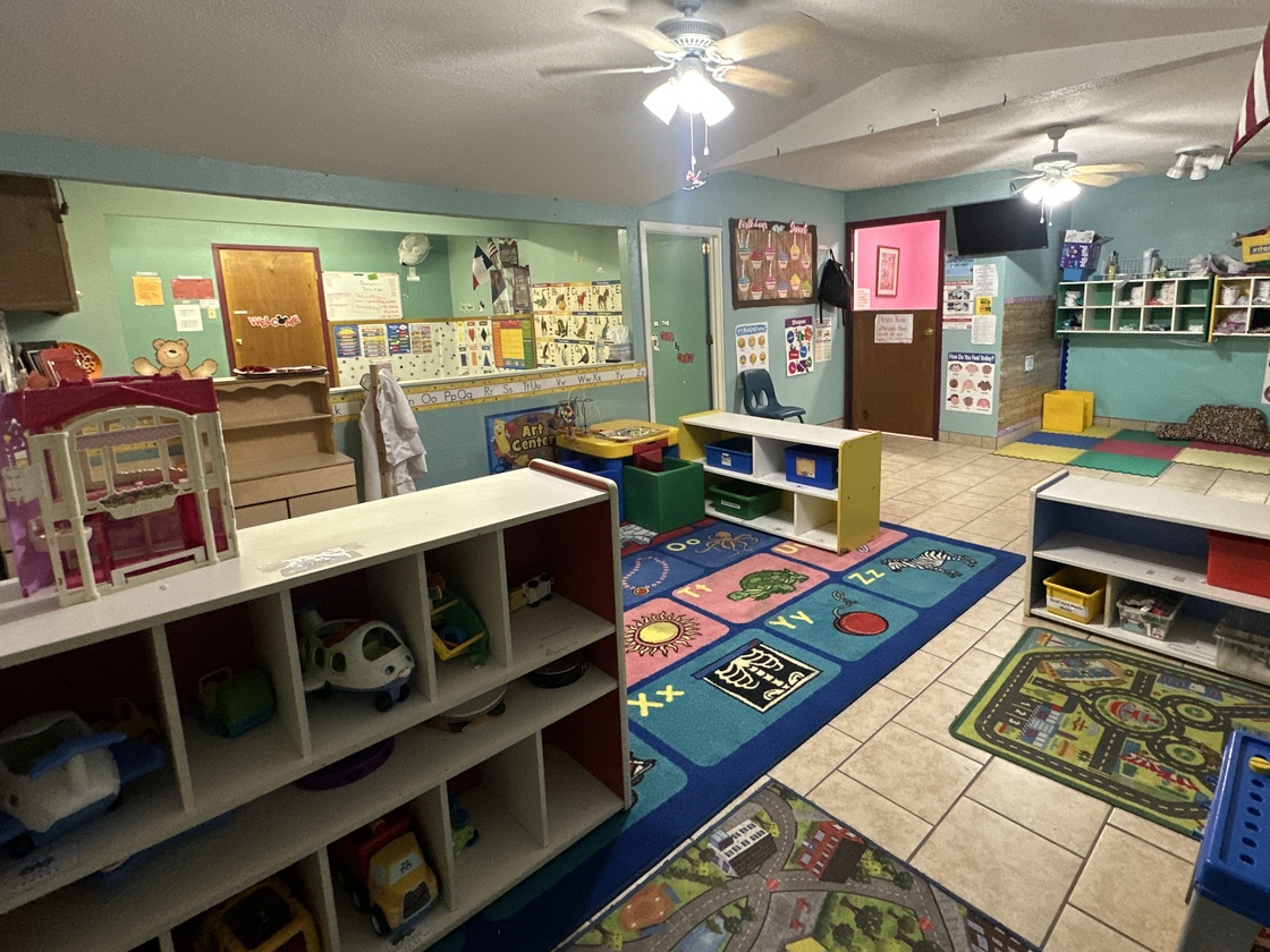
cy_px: 417
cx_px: 714
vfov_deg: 71.3
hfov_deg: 87.3
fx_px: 660
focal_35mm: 18
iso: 320
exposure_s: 1/60
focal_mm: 2.22
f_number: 2.2
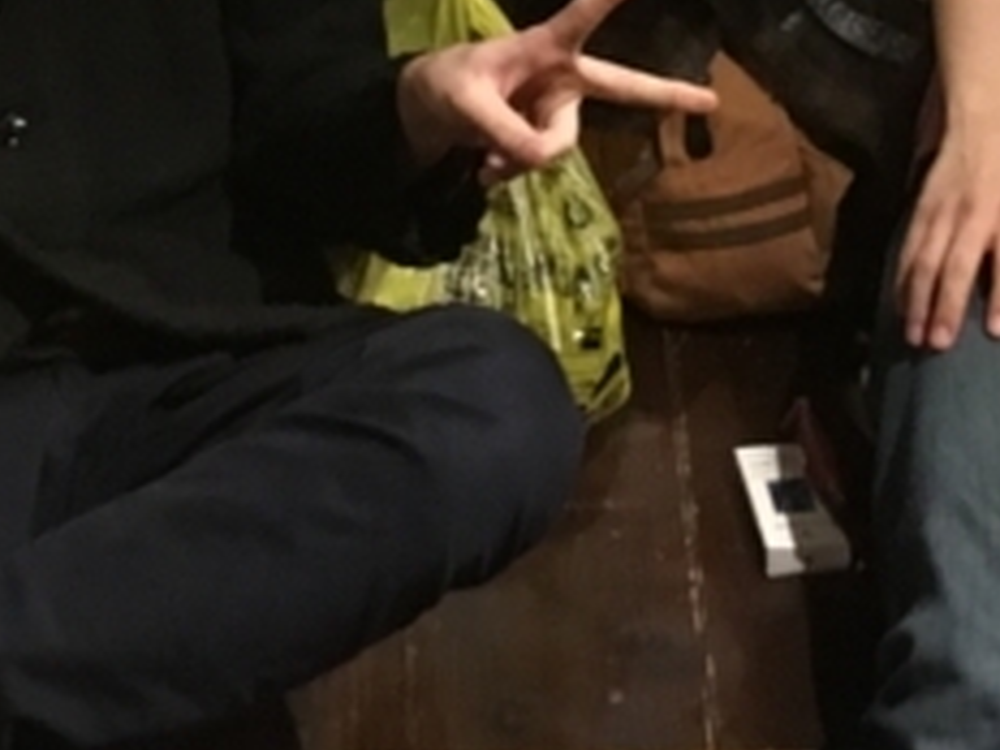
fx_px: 3698
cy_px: -884
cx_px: 543
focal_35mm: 128
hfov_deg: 15.4
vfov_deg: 10.4
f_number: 2.2
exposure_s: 1/17
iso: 200
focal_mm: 4.15
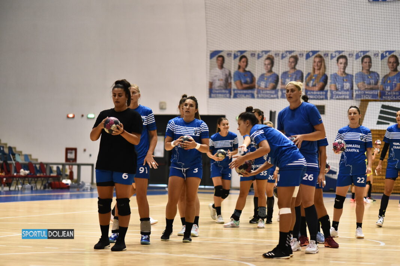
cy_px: 133
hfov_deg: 19.5
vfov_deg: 13.0
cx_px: 200
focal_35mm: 105
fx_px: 1167
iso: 4000
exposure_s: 1/1000
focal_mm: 105
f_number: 2.8
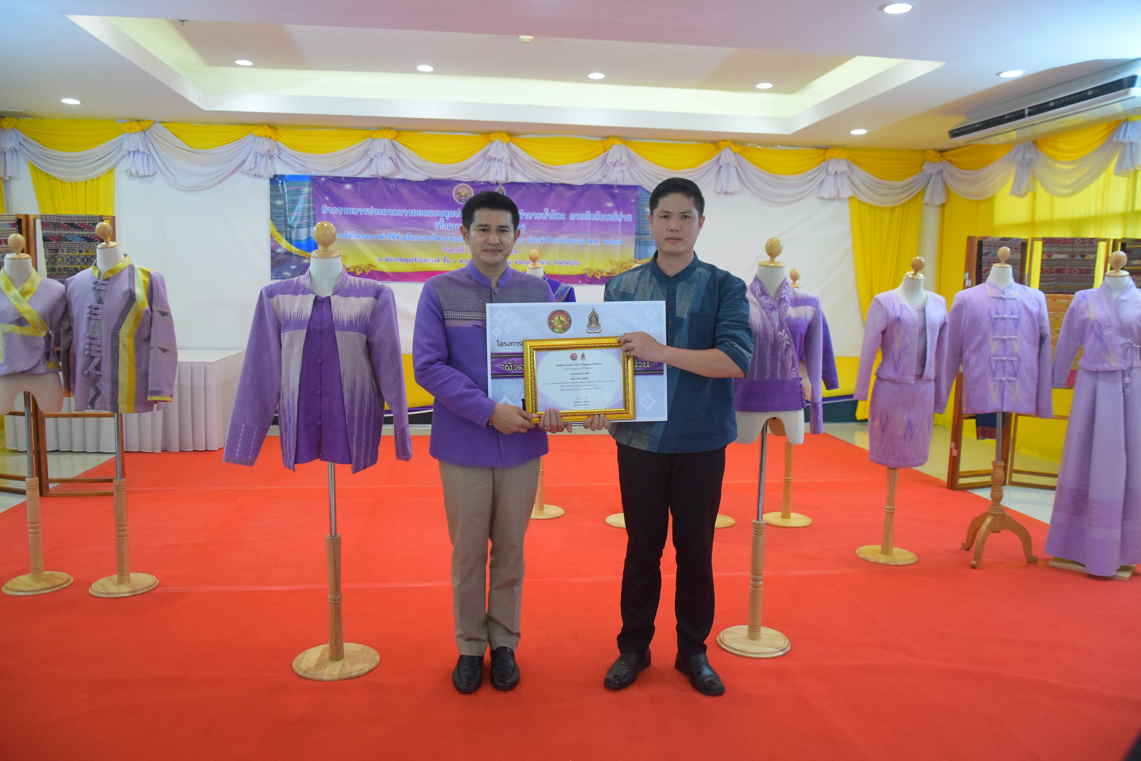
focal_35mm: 27
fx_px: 856
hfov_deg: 67.4
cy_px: 380
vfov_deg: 48.0
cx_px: 570
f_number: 3.5
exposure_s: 1/250
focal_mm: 18
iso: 2500
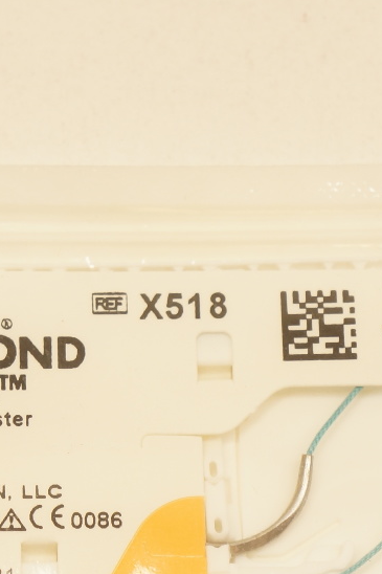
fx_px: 3415
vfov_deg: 9.6
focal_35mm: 214
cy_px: 512
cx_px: 94
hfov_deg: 6.4
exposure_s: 1/80
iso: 400
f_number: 6.3
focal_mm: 49
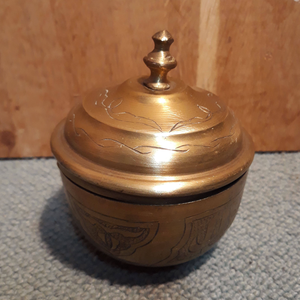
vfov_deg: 46.0
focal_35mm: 36
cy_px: 138
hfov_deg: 46.0
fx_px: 353
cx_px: 163
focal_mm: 3.71
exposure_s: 1/25
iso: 200
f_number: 1.7
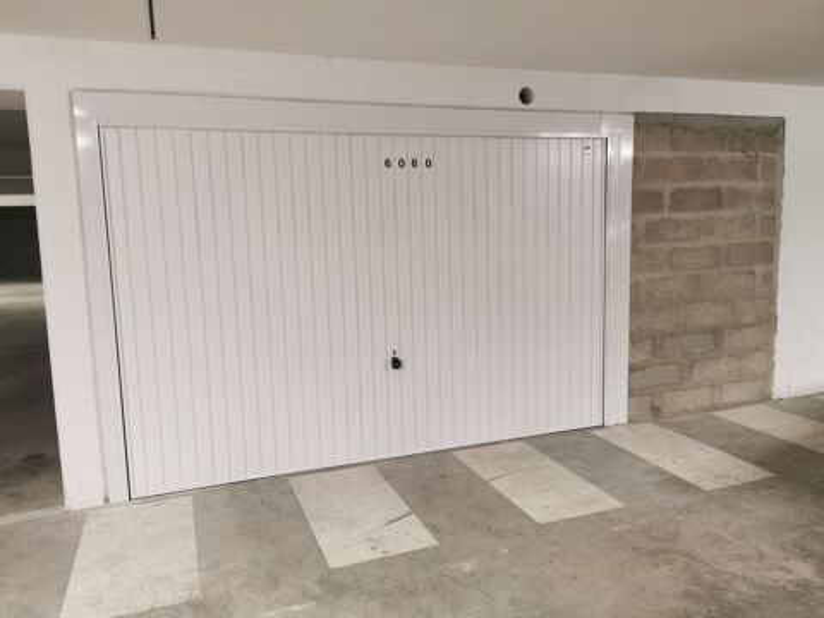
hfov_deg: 65.3
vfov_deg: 51.4
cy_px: 309
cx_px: 412
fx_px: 643
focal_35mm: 27
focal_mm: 5.56
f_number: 1.6
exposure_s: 1/50
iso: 200
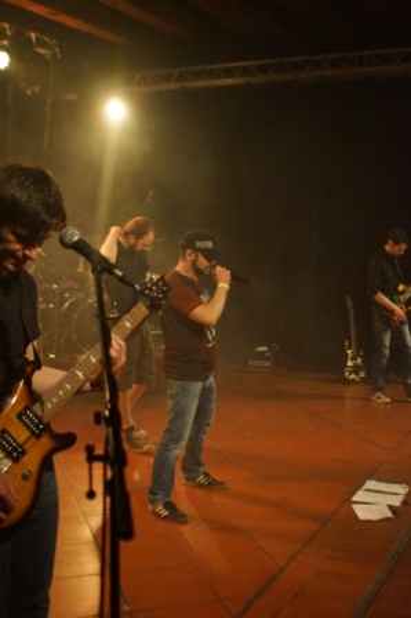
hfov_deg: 31.8
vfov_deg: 46.4
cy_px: 309
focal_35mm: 42
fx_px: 720
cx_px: 206
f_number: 3.5
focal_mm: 28
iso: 3200
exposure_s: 1/50
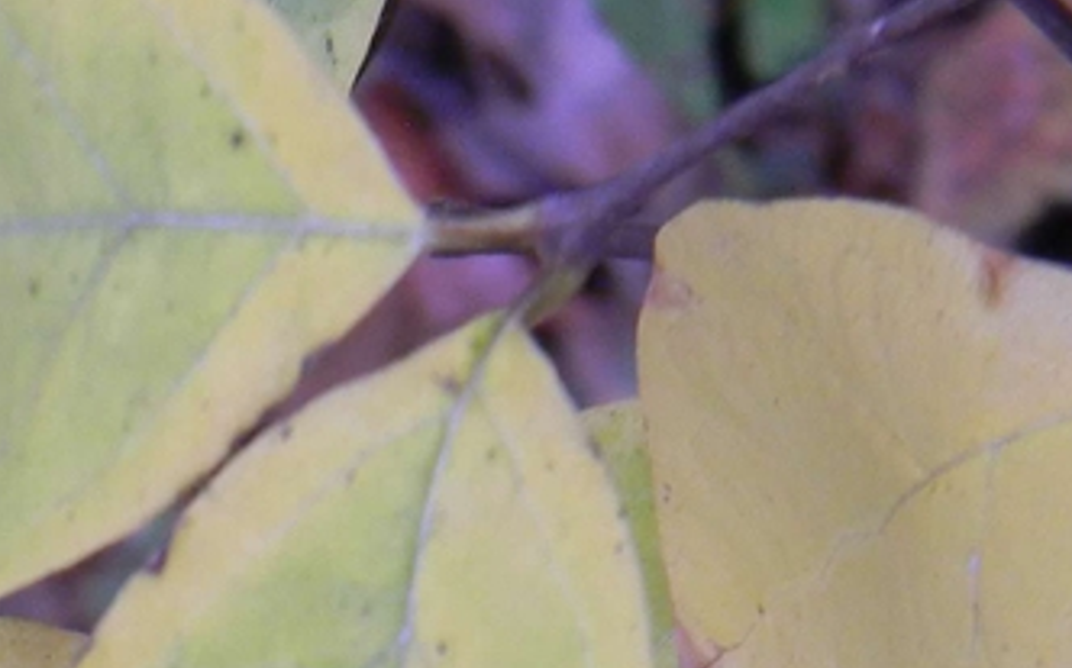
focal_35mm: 363
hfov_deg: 5.8
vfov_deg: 3.6
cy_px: 984
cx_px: 116
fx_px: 10598
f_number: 5
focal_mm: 26.8
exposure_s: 1/30
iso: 242
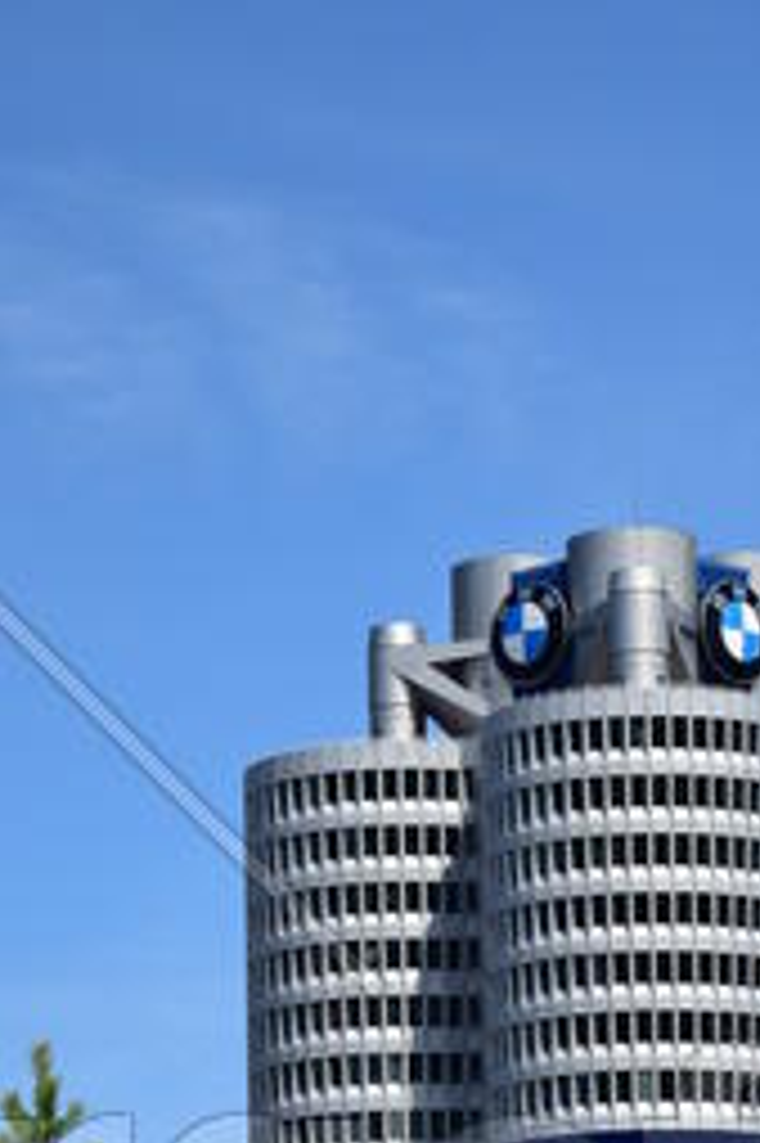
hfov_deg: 6.9
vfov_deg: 10.2
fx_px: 6310
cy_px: 1228
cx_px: 614
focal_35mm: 199
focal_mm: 58
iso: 100
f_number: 6.3
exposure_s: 1/640
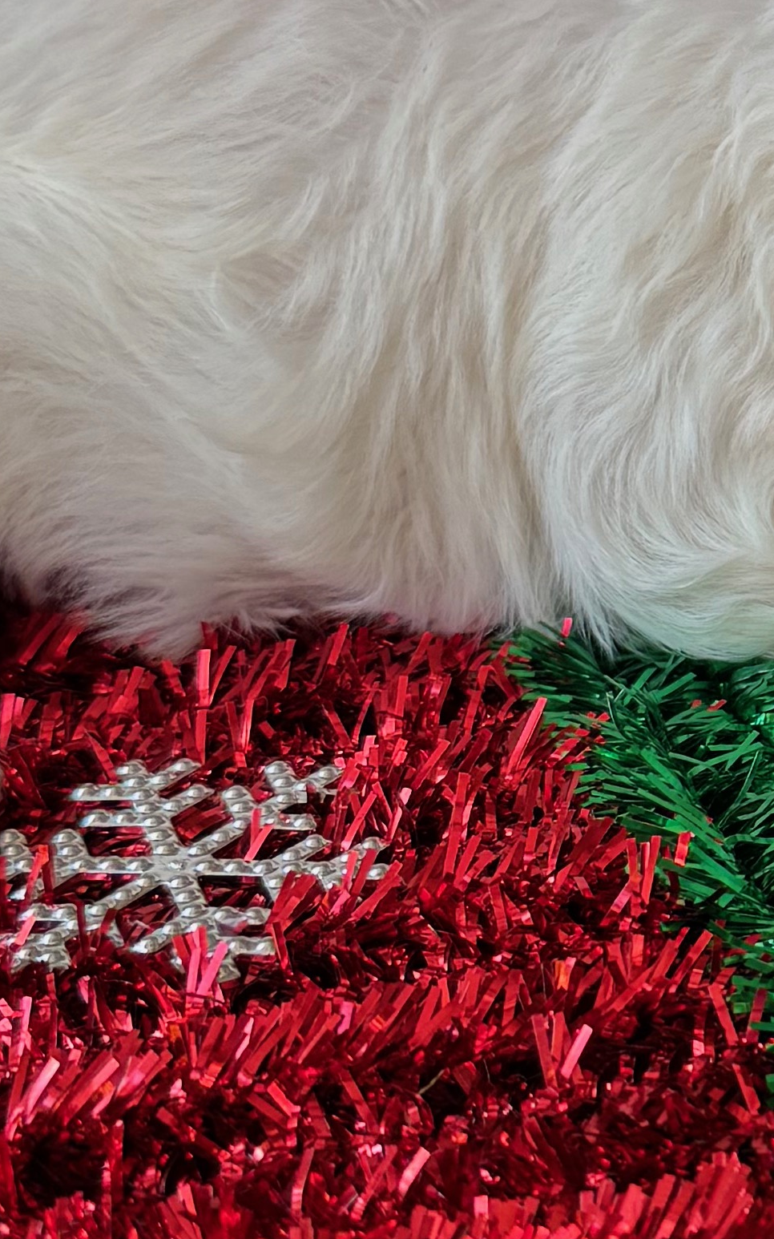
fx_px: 3173
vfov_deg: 22.1
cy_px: 620
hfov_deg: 13.1
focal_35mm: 94
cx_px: 1192
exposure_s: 1/204
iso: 64
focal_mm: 6.76
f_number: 1.78
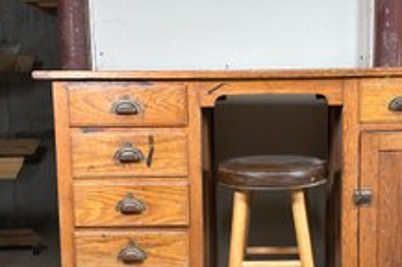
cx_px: 242
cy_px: 231
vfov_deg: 17.0
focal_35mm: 79
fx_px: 881
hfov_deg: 25.7
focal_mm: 6.86
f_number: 1.78
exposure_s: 1/60
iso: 160
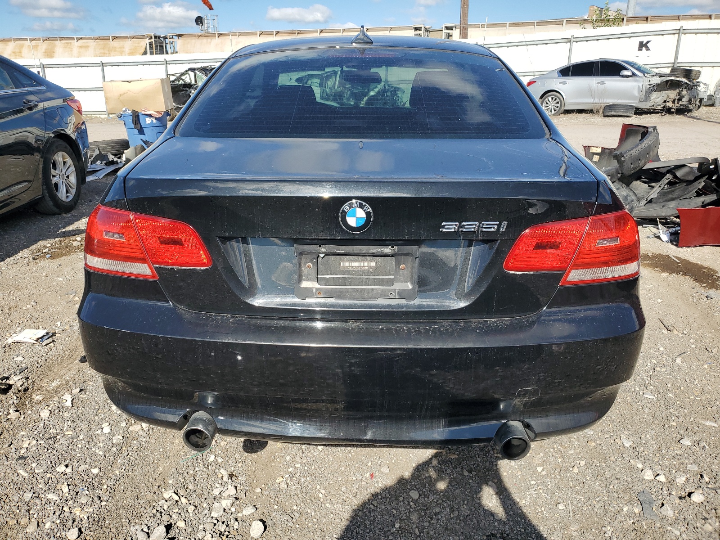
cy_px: 270
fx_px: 541
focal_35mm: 26
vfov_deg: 53.1
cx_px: 360
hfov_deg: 67.3
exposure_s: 1/2500
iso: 50
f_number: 1.5
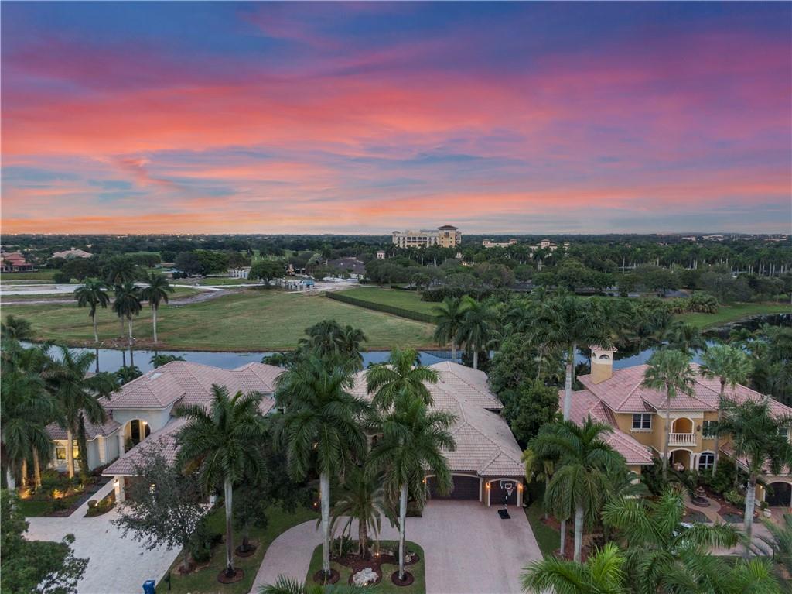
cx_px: 396
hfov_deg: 71.6
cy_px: 297
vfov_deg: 56.8
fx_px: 549
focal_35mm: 24
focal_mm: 4.39
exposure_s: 1/25
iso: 200
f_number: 2.8
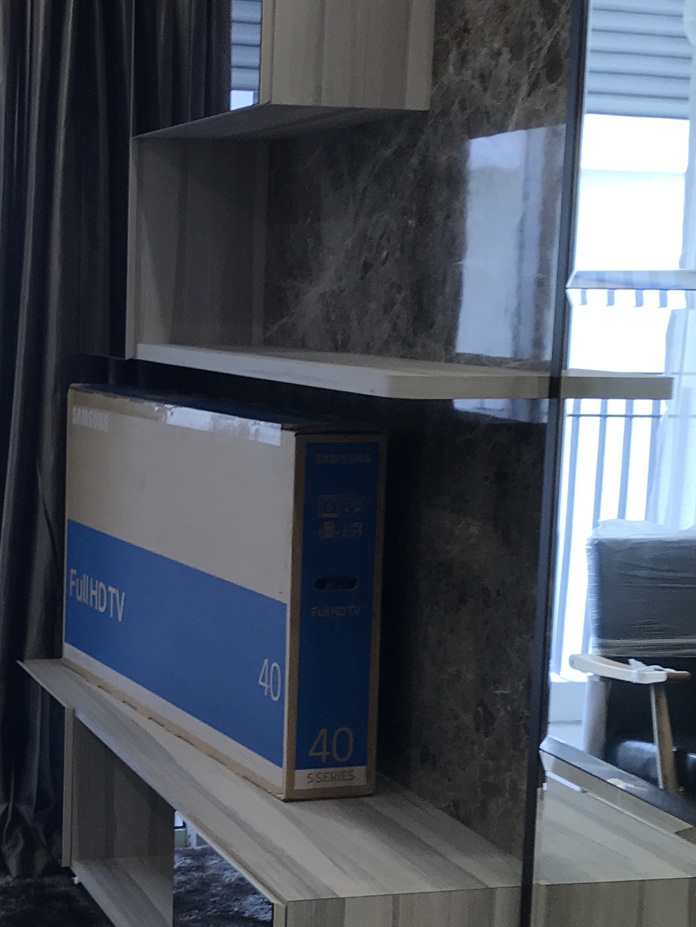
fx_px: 1903
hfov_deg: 20.4
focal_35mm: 71
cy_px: 585
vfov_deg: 27.3
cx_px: 106
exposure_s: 1/50
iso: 25
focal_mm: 3.99
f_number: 1.8
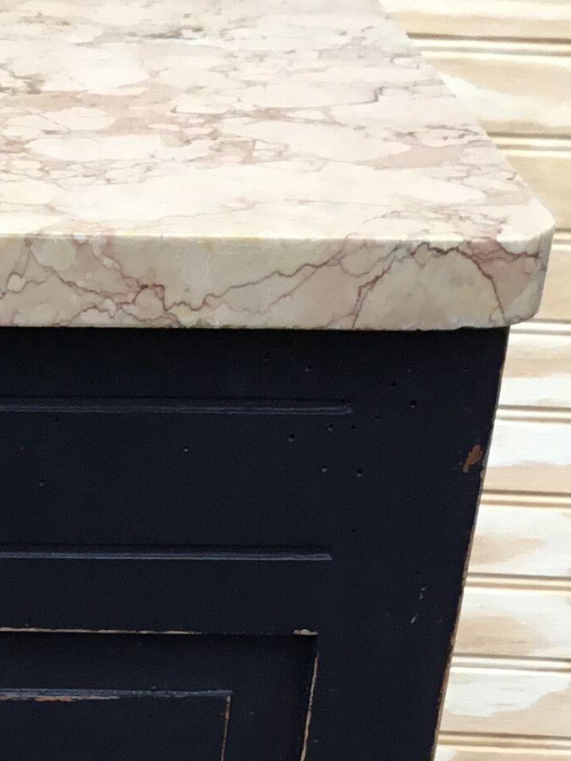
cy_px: 1309
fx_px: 2441
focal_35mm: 111
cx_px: -215
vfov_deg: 15.6
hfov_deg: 12.8
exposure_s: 1/100
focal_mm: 3.3
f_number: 2.4
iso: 40
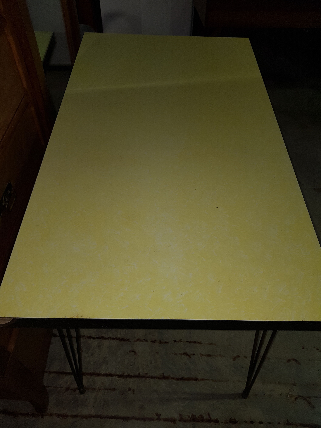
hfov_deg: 53.1
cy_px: 214
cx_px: 160
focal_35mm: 26
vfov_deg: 67.3
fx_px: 321
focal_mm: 4.3
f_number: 1.7
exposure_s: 1/100
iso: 80
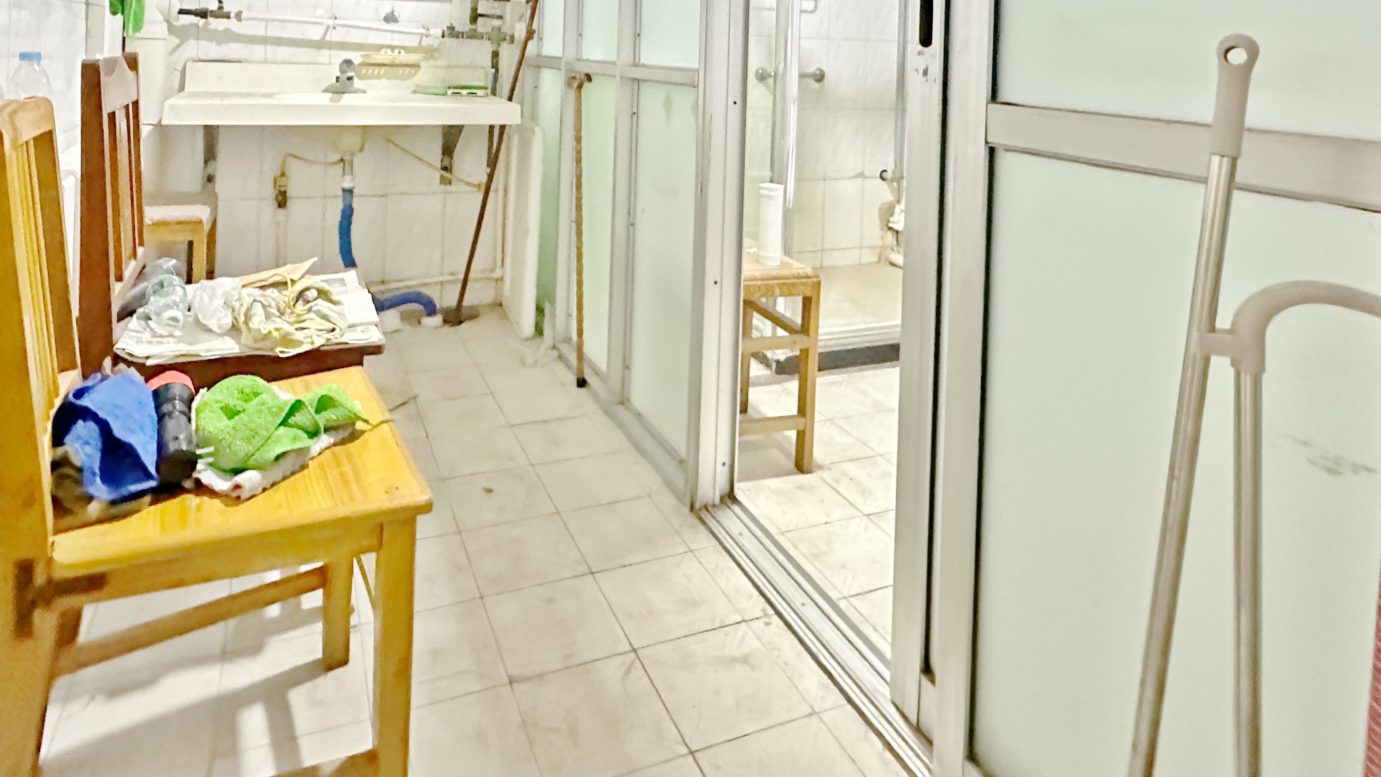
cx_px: 618
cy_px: 41
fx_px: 842
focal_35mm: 23
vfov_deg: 43.9
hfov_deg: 78.4
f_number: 2.2
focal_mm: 2.22
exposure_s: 1/34
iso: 1000
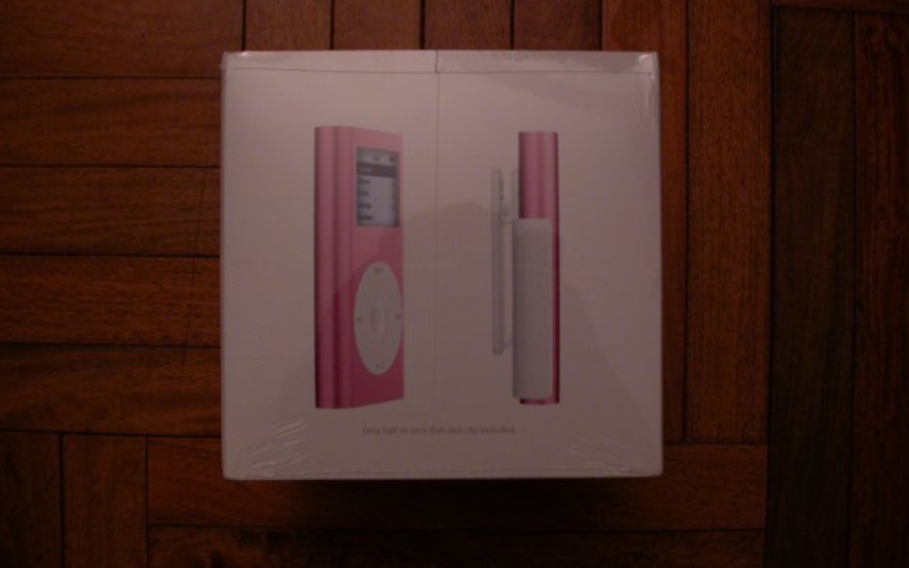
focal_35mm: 41
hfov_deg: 48.2
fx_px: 1016
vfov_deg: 31.2
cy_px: 293
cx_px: 449
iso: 100
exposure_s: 1/19.3
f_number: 2.6
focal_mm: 7.85
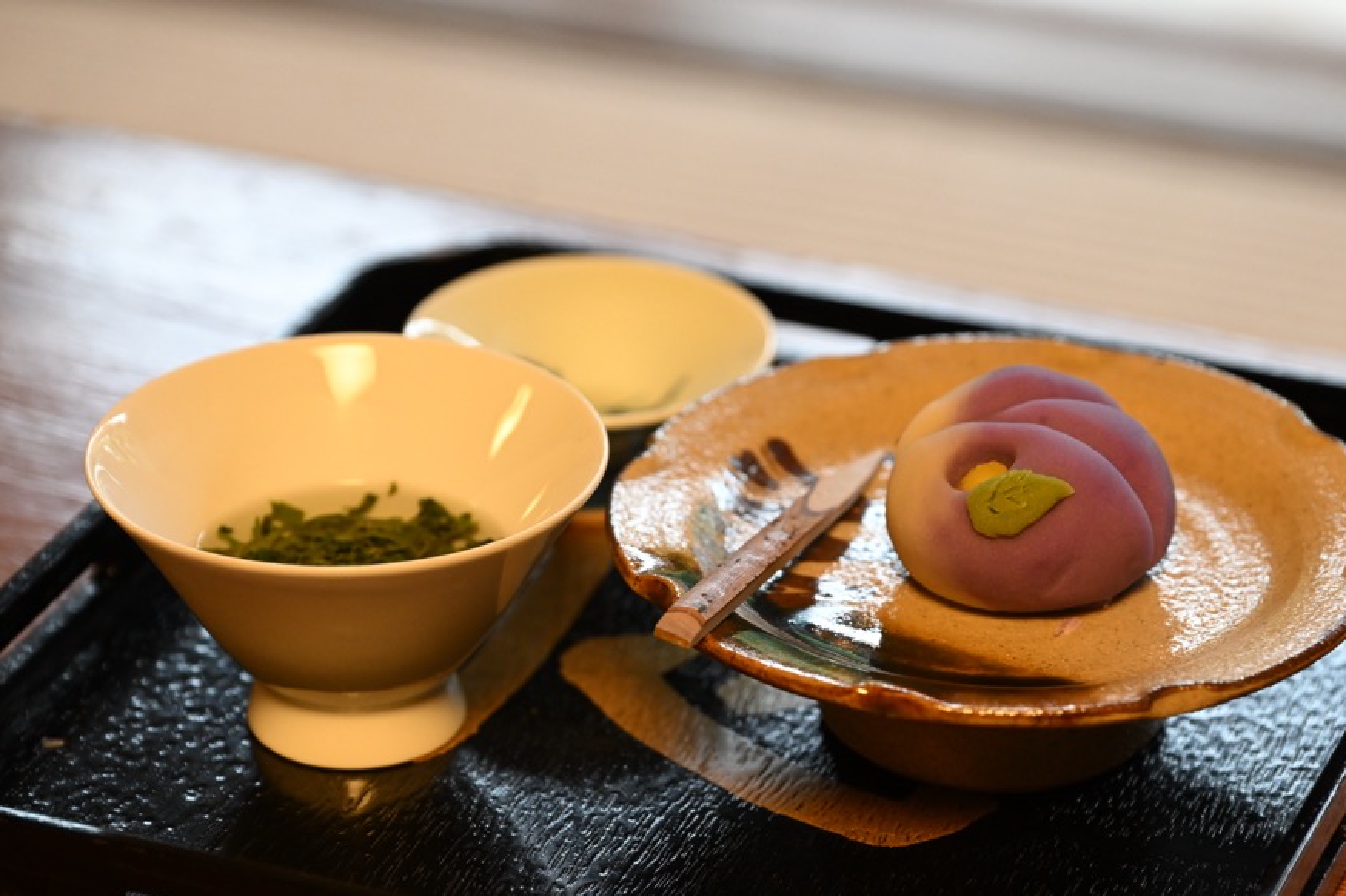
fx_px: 5083
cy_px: 579
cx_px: 756
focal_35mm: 136
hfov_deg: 15.1
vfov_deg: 10.1
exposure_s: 1/160
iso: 2000
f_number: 4.5
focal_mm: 99
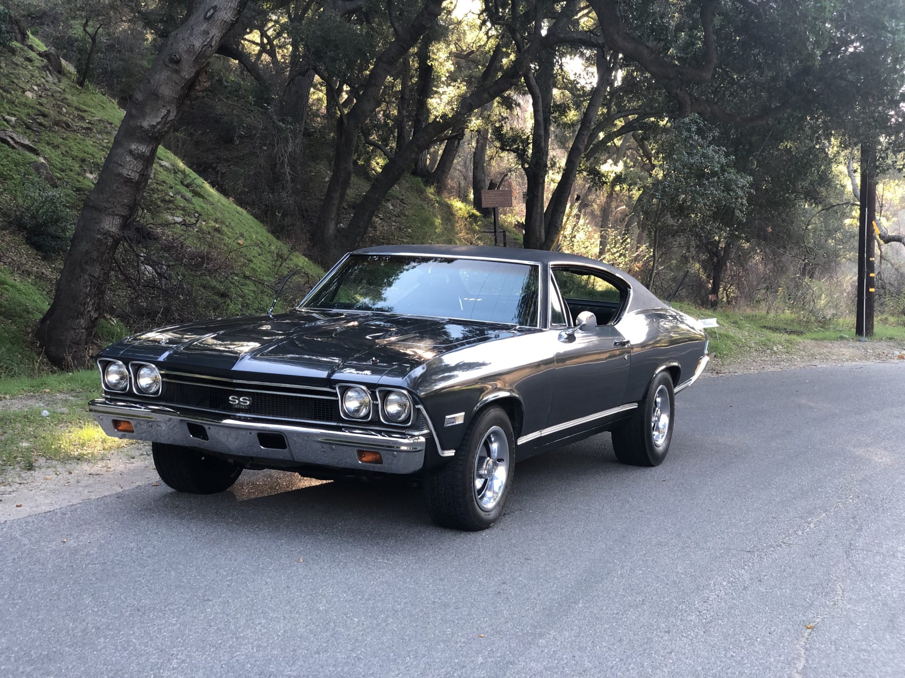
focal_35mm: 52
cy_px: 339
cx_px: 452
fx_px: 1359
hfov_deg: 36.8
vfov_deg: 28.0
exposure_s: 1/51
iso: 40
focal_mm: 6
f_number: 2.4
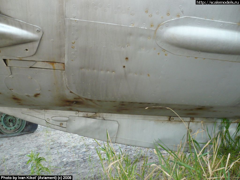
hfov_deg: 52.6
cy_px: 90
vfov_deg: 40.7
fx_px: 243
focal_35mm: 35
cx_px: 120
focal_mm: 5.8
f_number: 2.8
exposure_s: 1/125
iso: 200
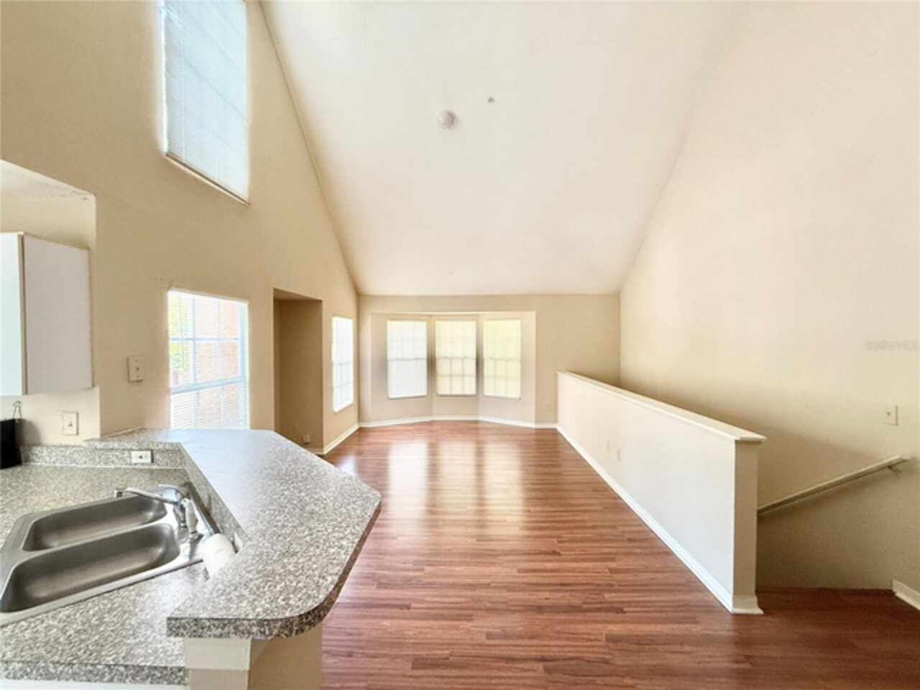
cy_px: 345
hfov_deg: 102.1
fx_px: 372
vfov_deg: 85.7
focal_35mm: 14
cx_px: 460
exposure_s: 1/99
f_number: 2.2
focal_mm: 2.22
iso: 320
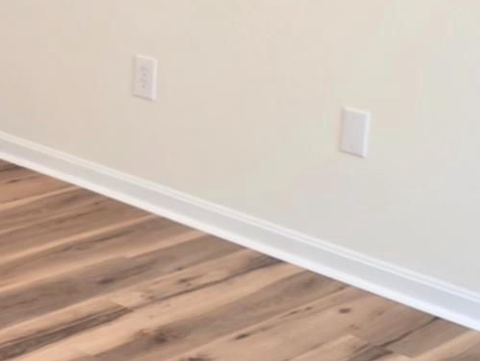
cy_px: 36
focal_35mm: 94
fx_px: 1304
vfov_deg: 15.5
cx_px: 16
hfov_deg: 20.3
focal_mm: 6.3
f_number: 1.7
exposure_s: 1/120
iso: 800
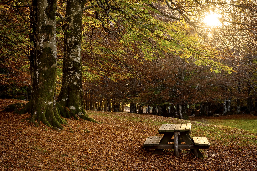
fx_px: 614
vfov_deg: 15.9
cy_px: 86
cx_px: 128
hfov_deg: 23.6
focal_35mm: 86
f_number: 16
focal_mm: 86
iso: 100
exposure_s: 1
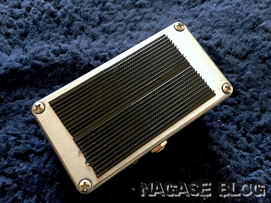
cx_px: 136
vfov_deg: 48.2
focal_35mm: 29
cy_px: 102
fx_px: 227
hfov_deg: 61.7
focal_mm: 4.15
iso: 50
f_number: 2.2
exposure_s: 1/15
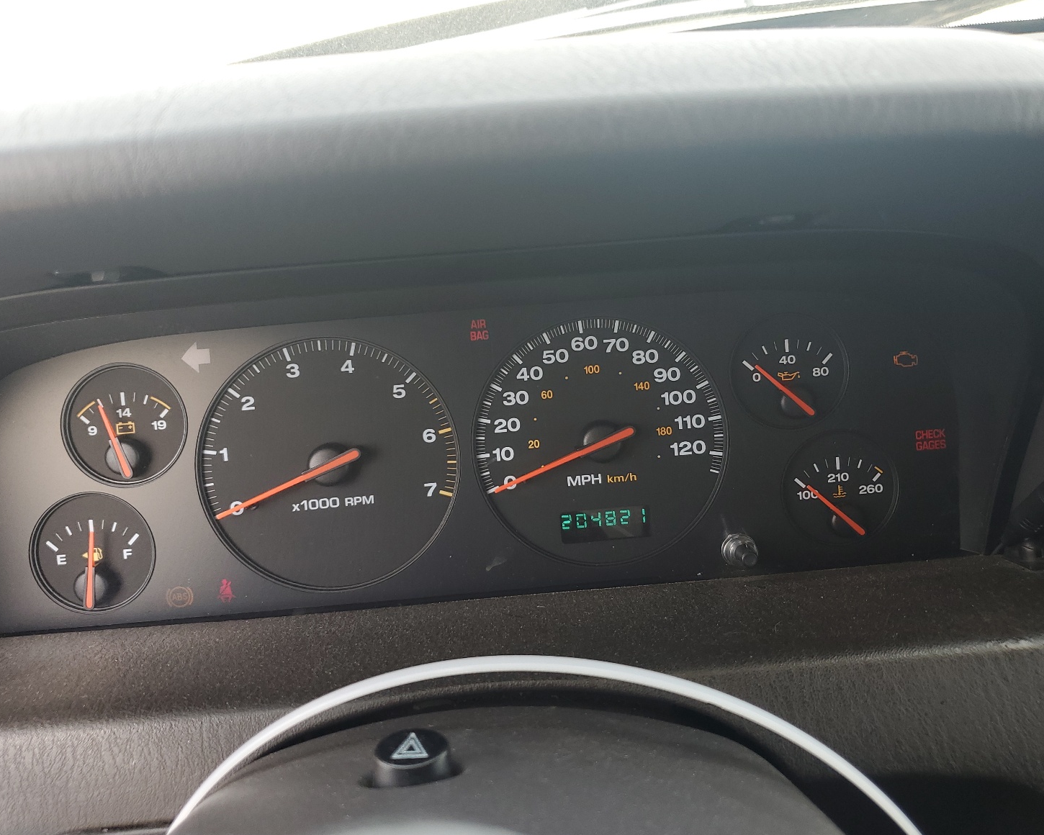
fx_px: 865
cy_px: 416
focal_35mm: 28
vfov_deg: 51.5
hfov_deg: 62.2
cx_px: 513
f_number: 1.5
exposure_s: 1/154
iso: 50
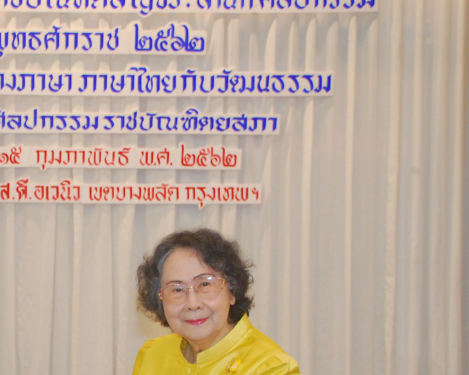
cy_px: 329
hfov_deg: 18.3
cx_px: -4
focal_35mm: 102
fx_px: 1417
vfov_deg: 14.9
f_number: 4.2
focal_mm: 31
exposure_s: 1/25
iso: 1000
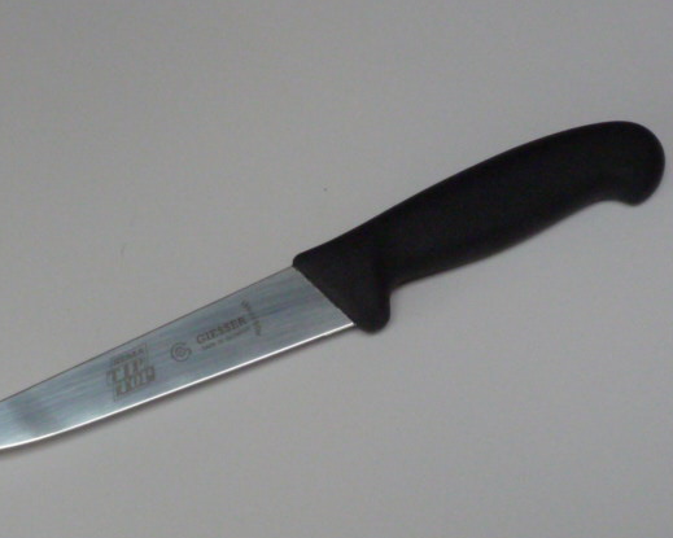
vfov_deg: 21.5
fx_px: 1414
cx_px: 301
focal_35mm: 71
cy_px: 277
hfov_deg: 26.8
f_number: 3.6
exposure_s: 1/30
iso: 400
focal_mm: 5.8
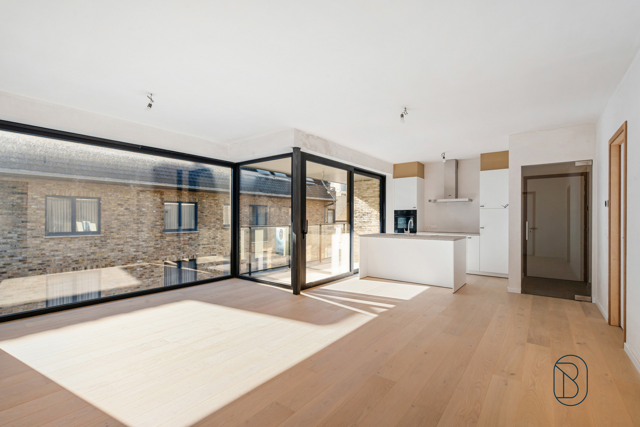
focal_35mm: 16
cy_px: 214
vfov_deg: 73.7
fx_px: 284
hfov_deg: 96.7
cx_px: 320
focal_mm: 16
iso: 250
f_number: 11
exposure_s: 1/40
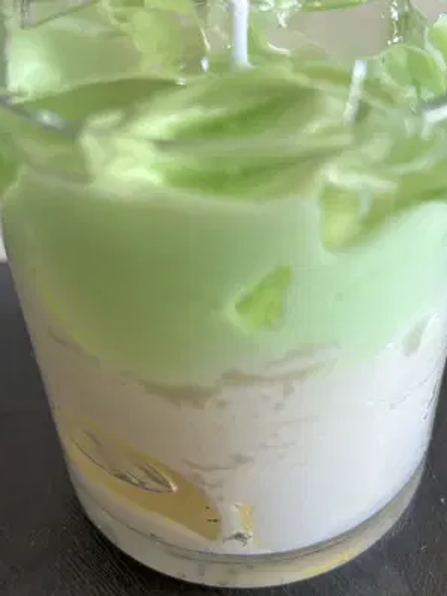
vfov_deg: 44.6
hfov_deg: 34.2
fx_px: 723
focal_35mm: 42
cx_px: 271
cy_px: 241
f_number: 1.5
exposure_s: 1/121
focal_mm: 5.7
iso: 80
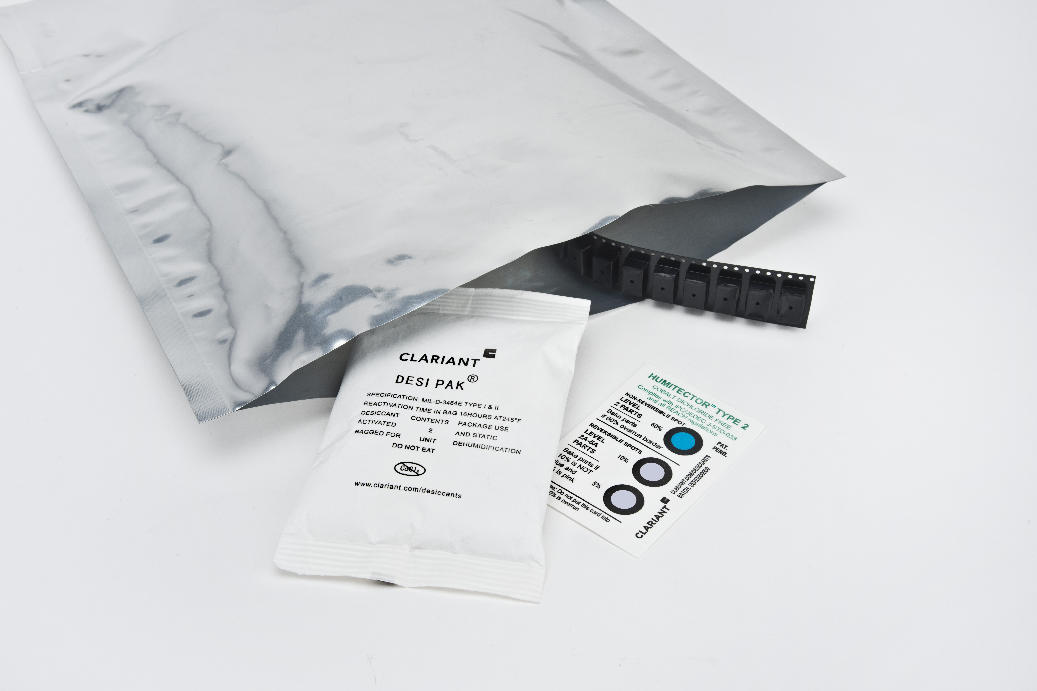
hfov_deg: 43.6
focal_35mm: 45
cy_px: 342
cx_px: 512
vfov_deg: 29.9
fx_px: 1296
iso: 160
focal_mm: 44
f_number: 18
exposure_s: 1/160
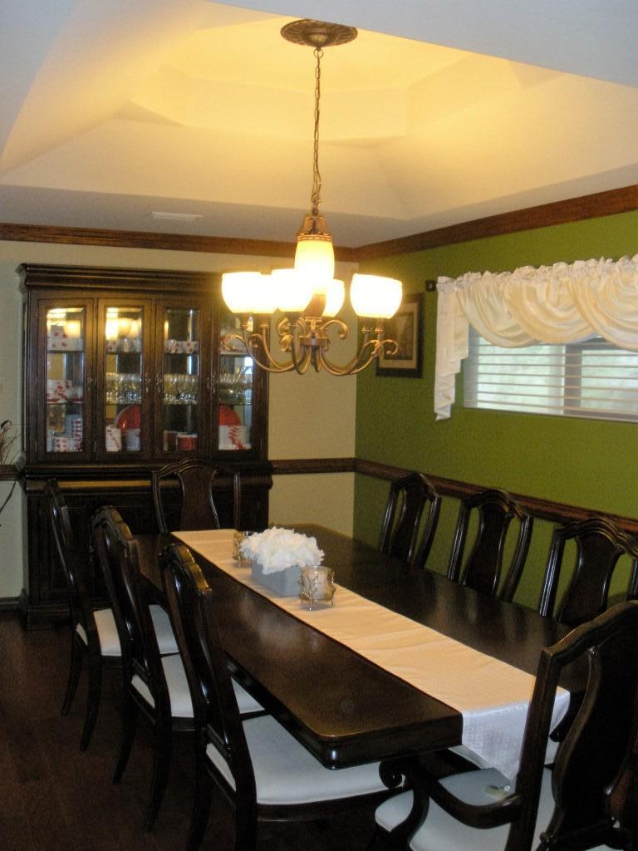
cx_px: 319
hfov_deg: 39.7
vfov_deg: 51.4
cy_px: 426
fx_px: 885
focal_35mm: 36
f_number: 3.5
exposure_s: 1/30
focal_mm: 6.3
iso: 303
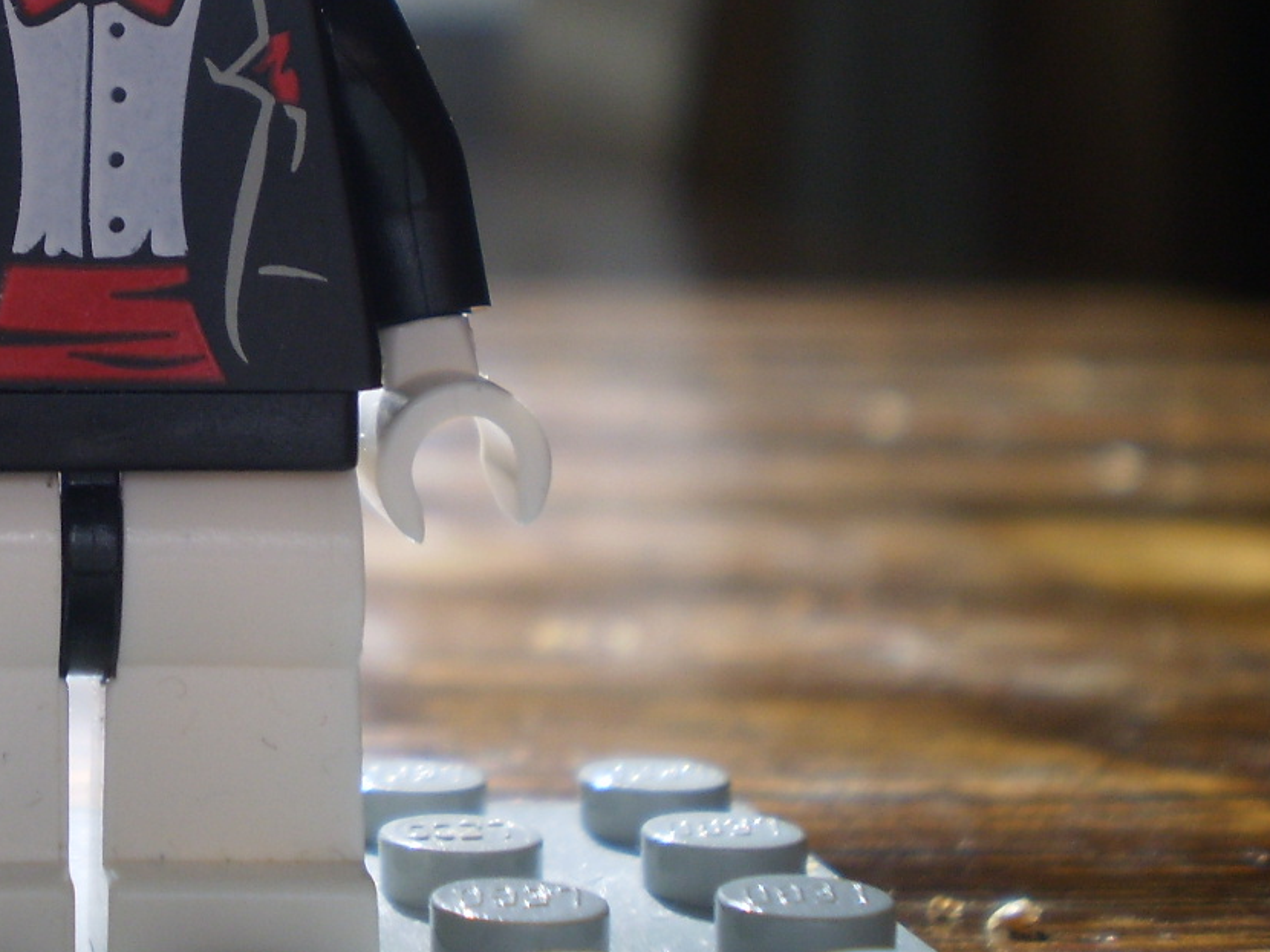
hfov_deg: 23.5
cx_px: 112
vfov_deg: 18.0
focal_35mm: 81
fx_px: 2971
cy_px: 155
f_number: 3.5
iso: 64
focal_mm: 7.4
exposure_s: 1/80
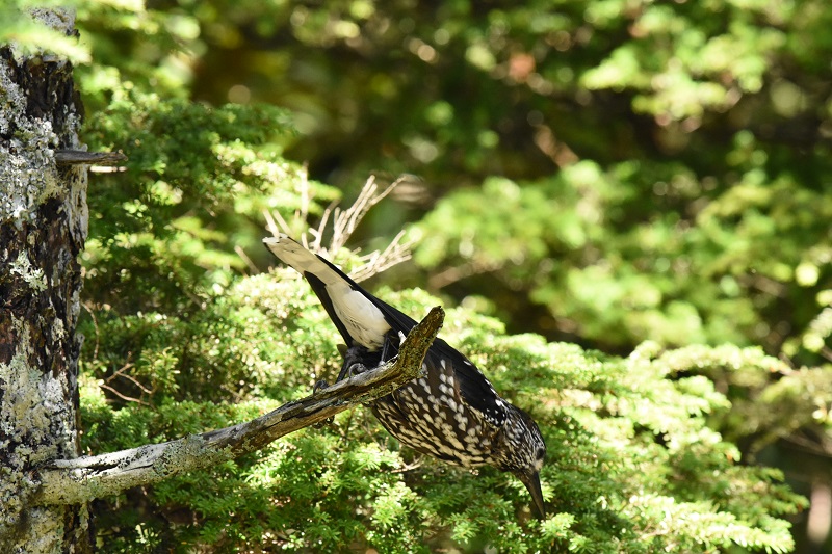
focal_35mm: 450
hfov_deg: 4.6
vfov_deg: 3.1
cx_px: 416
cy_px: 277
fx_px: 10397
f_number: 8
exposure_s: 1/1000
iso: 3200
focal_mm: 300
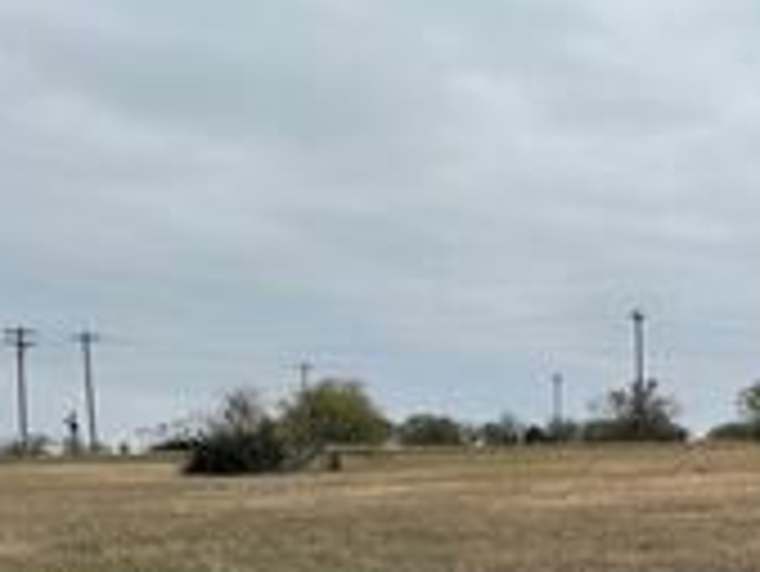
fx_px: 1560
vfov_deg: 19.9
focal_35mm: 71
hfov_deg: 25.2
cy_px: 619
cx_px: 863
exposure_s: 1/2506
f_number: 1.78
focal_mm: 6.76
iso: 80
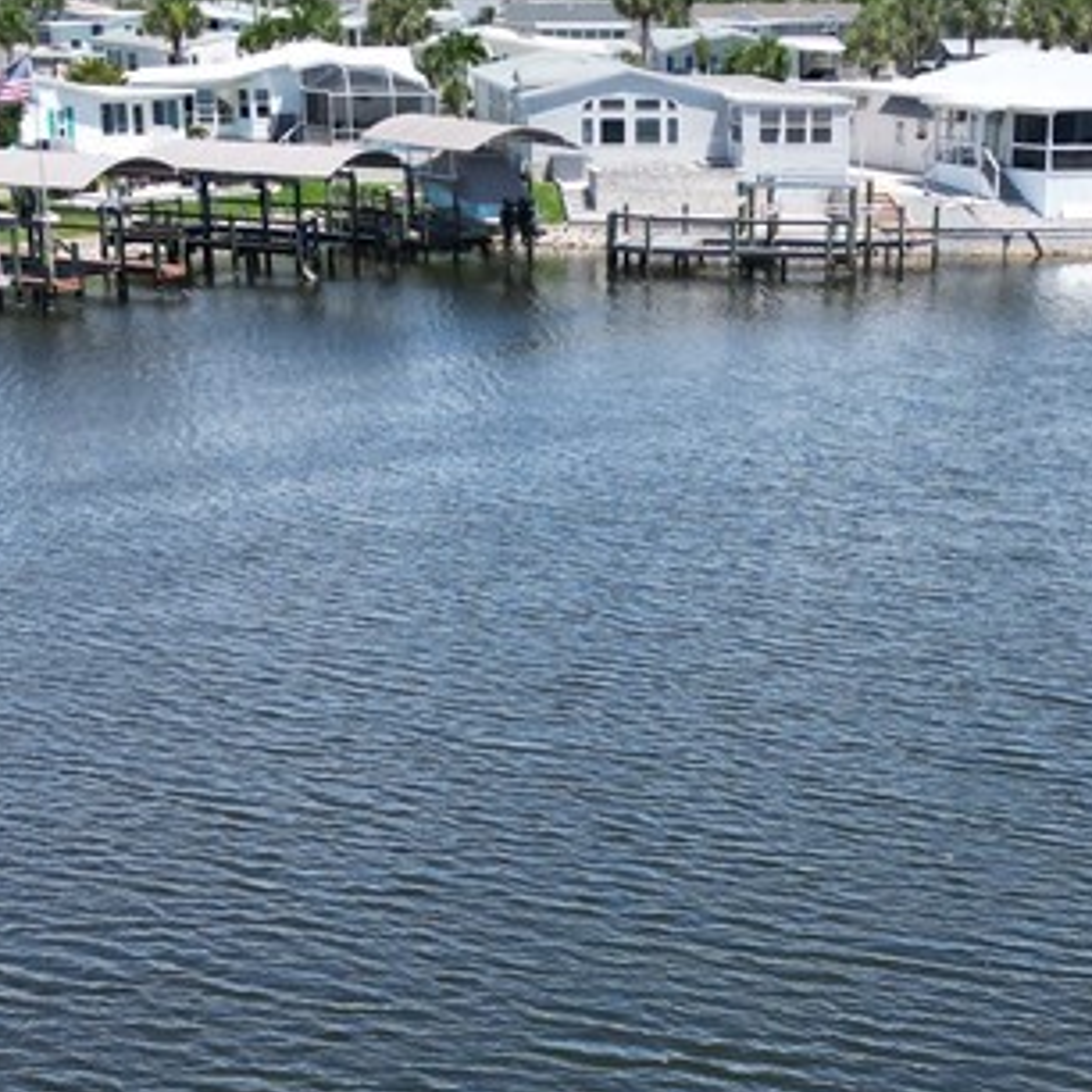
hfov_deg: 24.3
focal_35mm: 71
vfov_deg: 23.7
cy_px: 981
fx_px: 2534
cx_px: 667
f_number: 1.7
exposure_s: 1/3000
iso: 150
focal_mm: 6.72
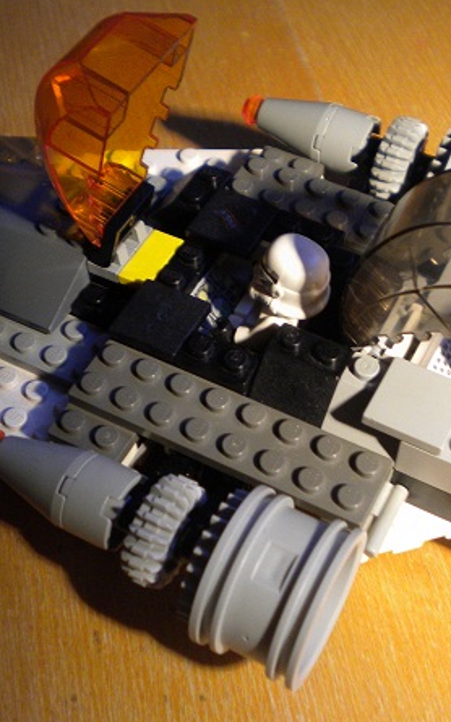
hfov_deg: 25.8
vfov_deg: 40.3
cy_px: 363
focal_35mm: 50
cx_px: 227
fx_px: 984
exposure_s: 1/61.6
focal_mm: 6.3
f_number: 3.1
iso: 172
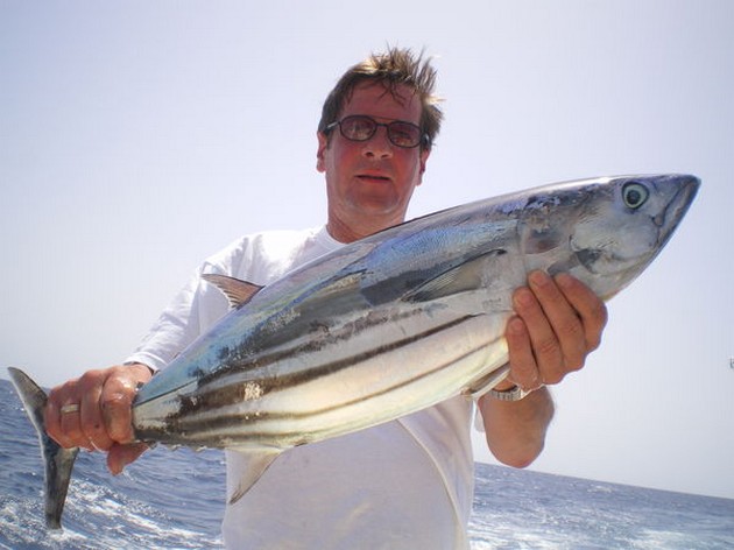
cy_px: 275
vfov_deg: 39.6
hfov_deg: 51.4
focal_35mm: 36
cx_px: 367
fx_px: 763
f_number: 4.6
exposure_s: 1/400
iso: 50
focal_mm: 6.3
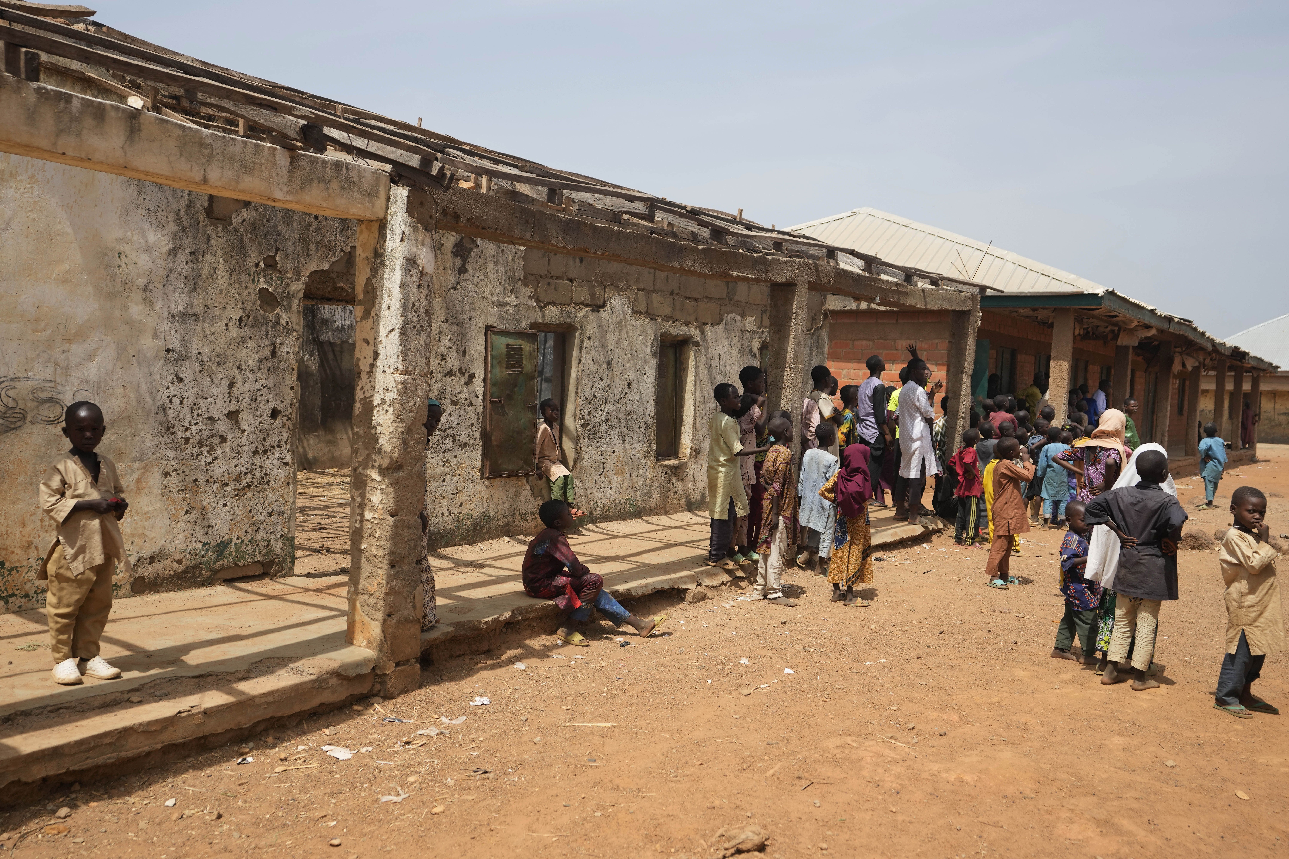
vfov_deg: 37.9
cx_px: 644
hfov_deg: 54.4
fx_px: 1253
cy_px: 430
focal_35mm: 35
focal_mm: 35
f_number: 3.5
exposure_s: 1/5000
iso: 500
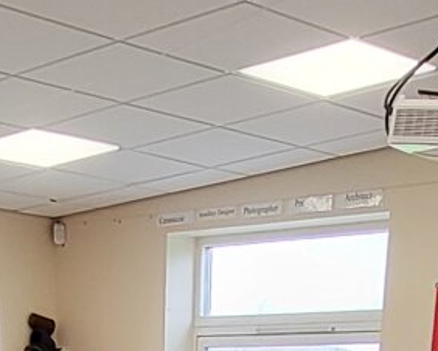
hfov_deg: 20.8
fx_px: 1193
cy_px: 964
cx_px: 171
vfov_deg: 11.7
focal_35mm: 92
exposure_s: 1/50
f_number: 2.2
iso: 80
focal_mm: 1.74
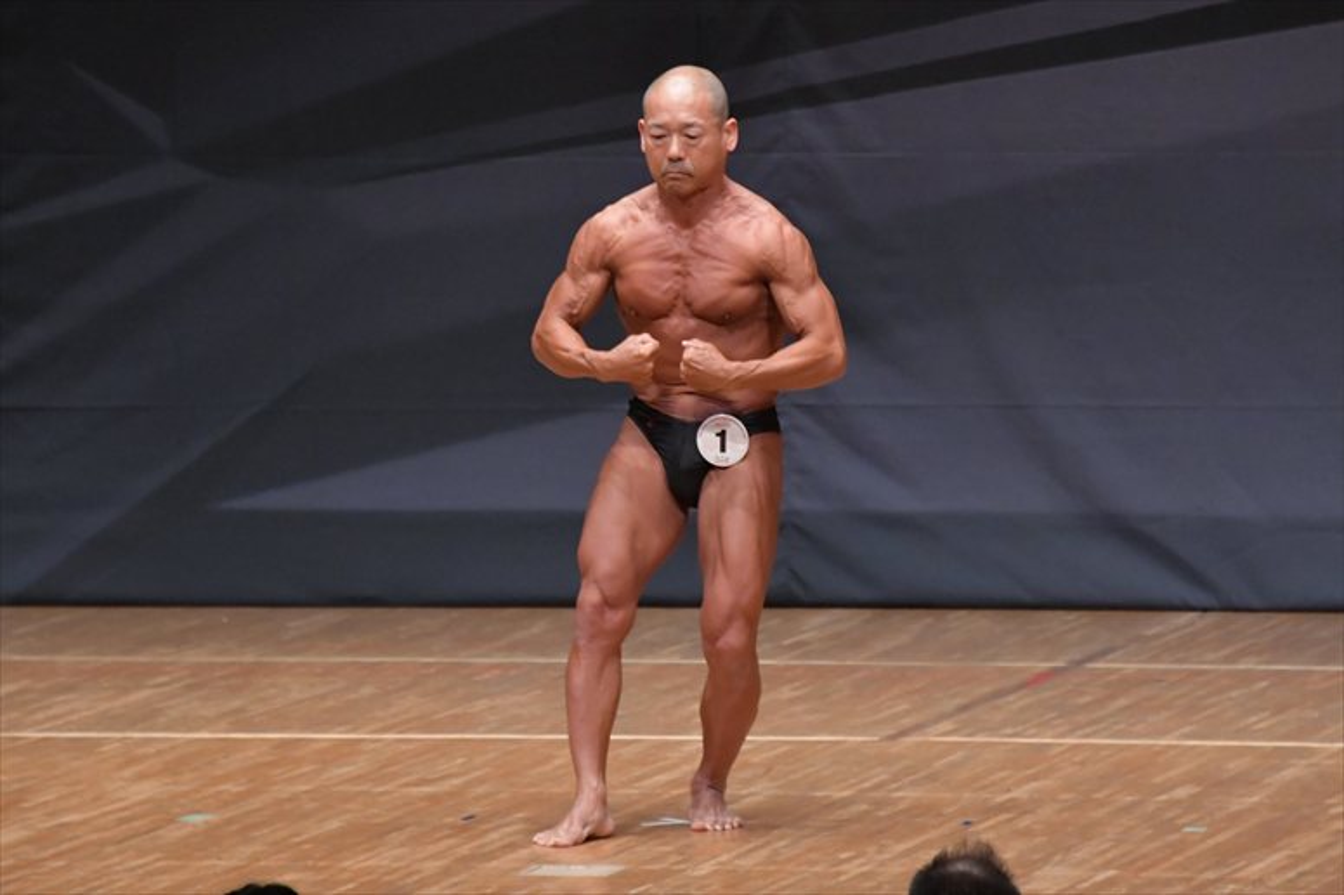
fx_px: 12874
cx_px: 672
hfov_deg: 6.0
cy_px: 448
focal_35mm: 345
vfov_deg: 4.0
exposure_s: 1/400
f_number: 5.6
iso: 6400
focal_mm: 230
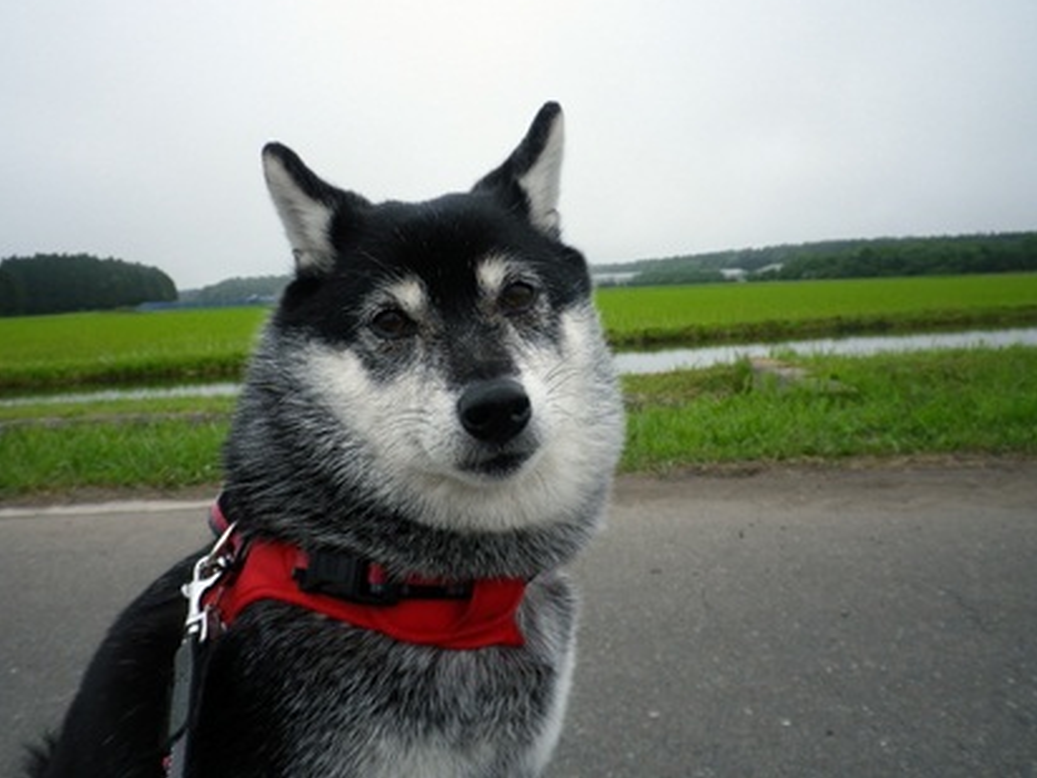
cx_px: 503
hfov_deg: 53.9
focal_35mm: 34
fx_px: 1019
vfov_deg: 41.6
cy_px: 311
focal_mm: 5.05
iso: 80
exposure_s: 1/500
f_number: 3.5
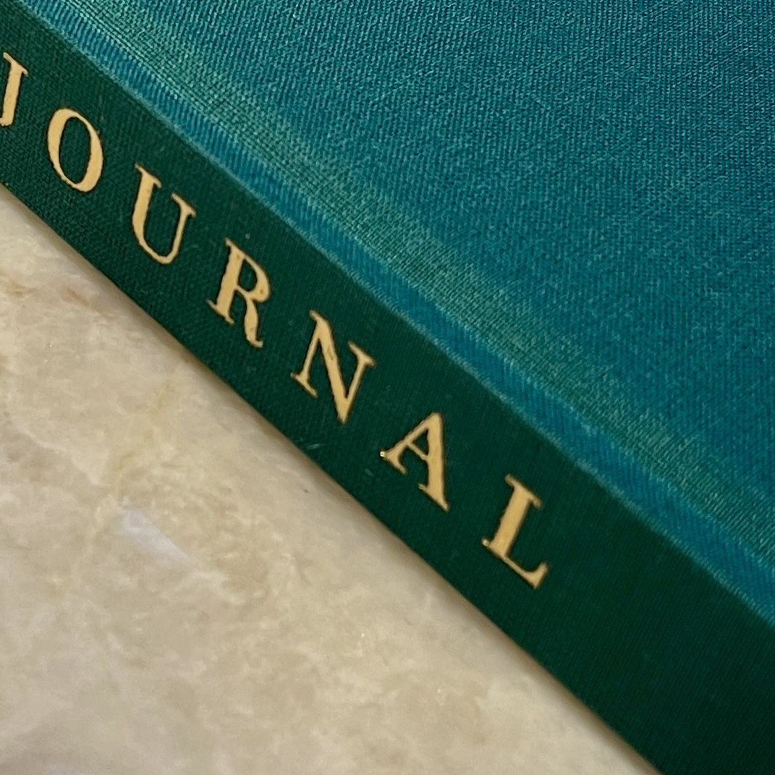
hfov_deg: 34.4
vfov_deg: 34.4
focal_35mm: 48
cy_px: 170
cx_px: 169
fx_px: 1216
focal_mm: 5.1
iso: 80
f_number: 1.6
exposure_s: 1/50
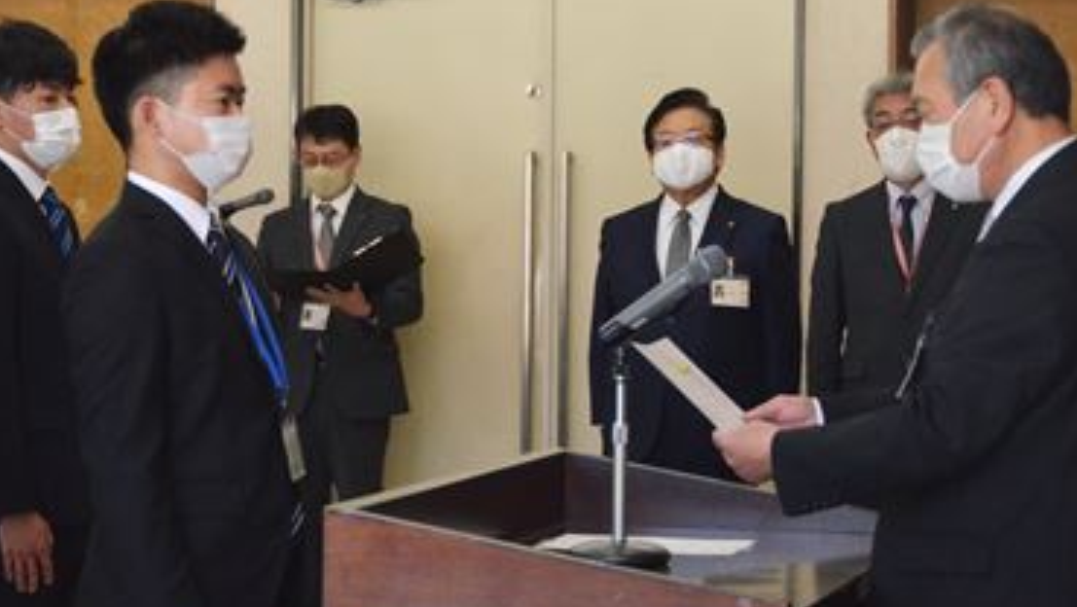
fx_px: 3335
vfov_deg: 10.4
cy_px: 285
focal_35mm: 117
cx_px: 578
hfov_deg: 18.3
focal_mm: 55
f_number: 5
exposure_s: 1/1000
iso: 3200
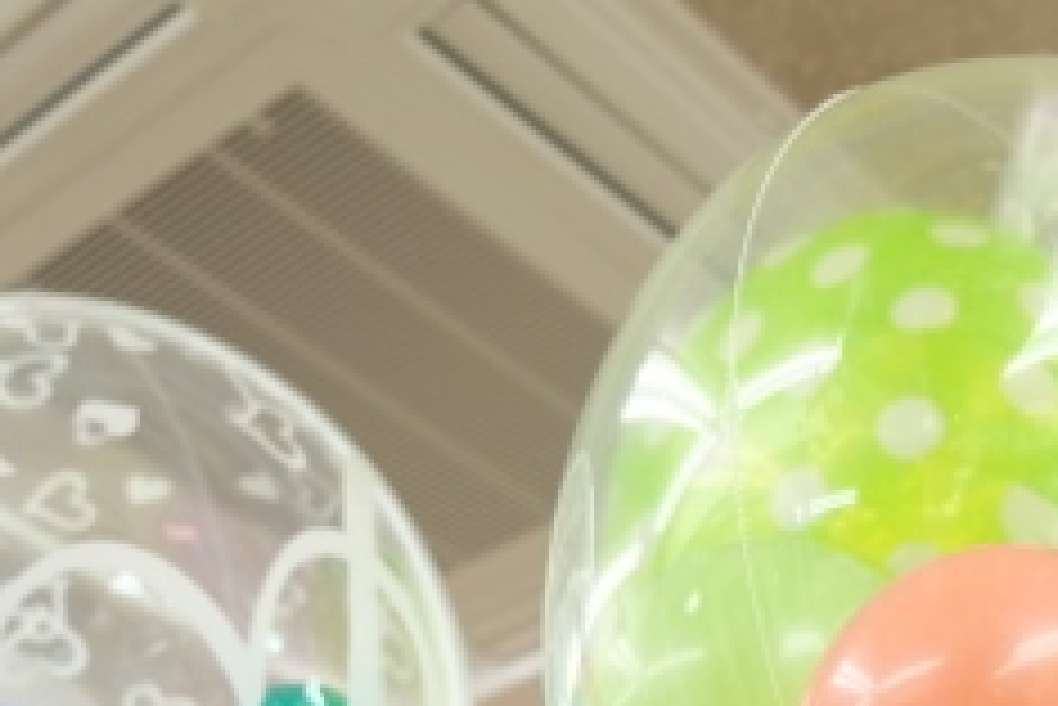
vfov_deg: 17.9
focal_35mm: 74
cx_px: 797
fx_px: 2176
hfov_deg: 27.0
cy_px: 733
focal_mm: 19.6
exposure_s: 1/70
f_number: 2.8
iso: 400
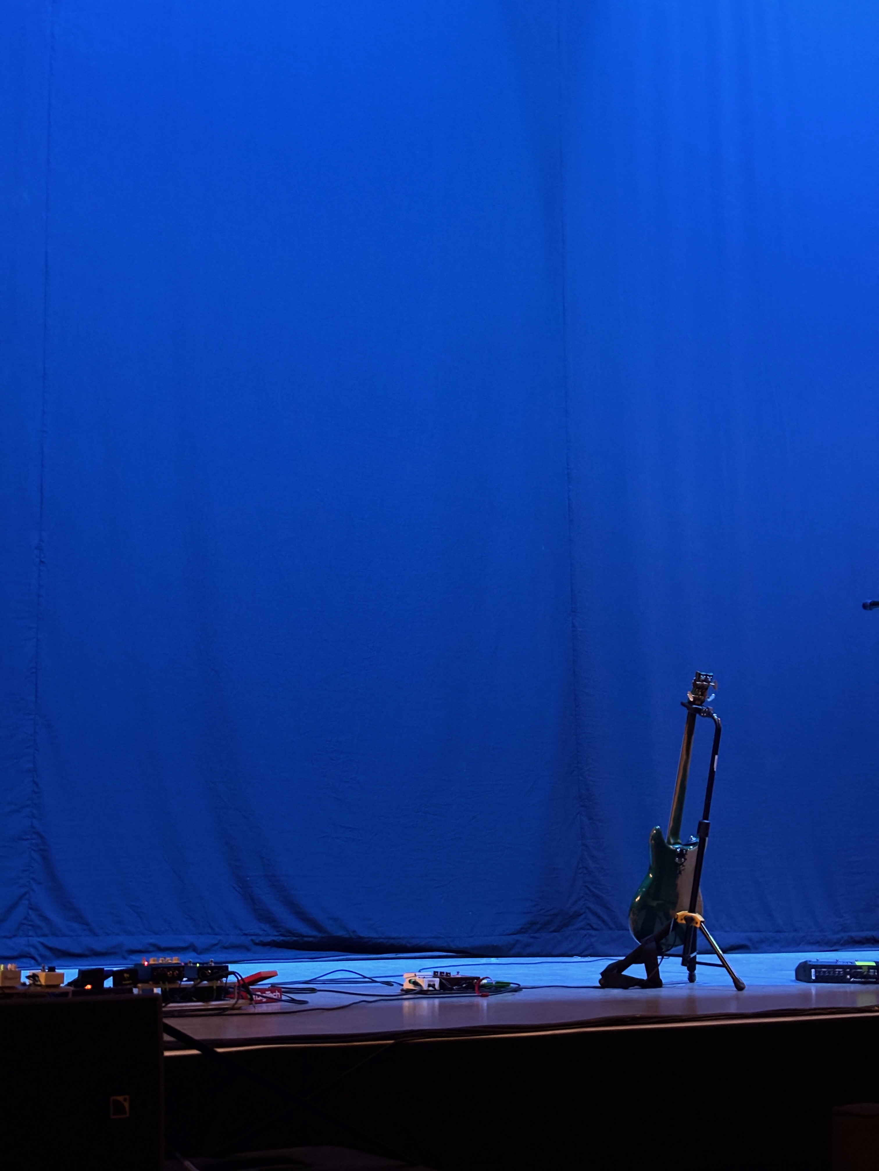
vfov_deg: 36.8
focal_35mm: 52
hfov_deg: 28.0
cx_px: 440
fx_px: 1761
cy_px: 586
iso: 500
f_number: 1.6
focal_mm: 5.96
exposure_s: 1/17
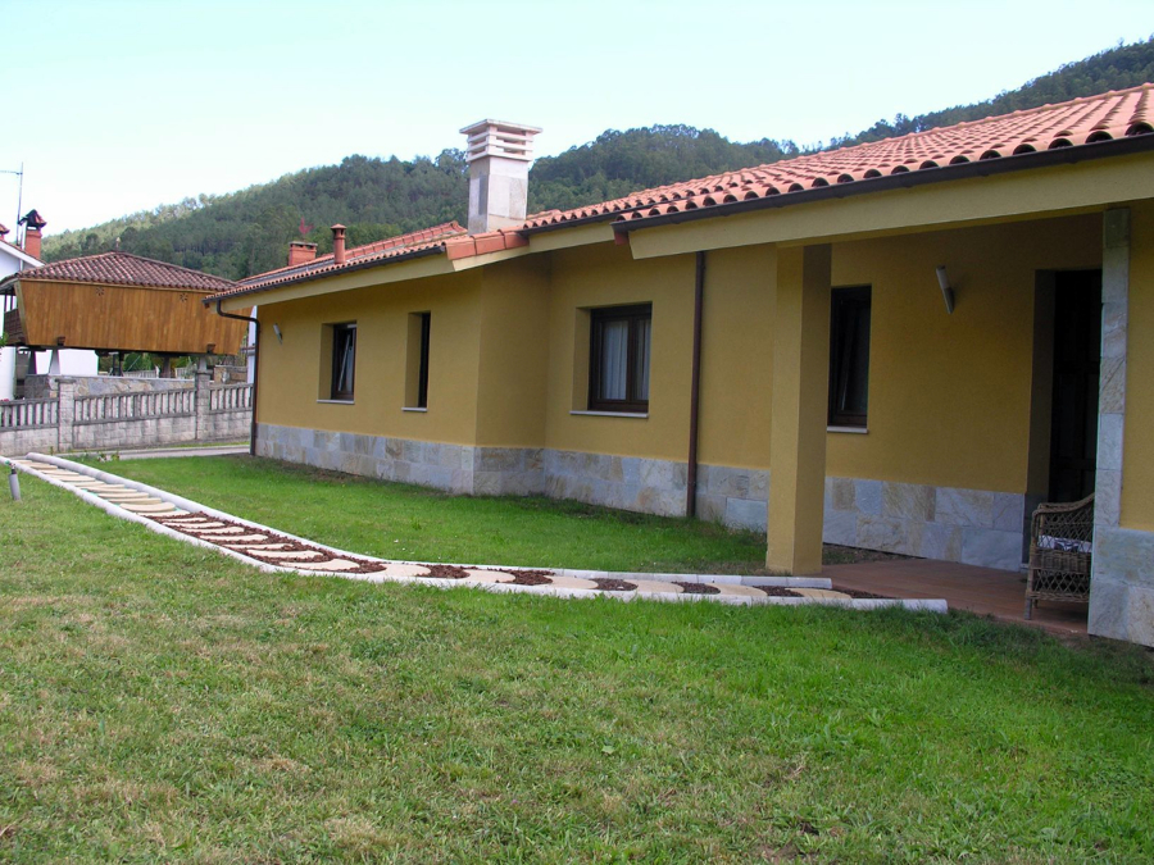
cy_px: 432
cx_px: 577
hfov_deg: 52.6
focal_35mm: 35
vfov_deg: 40.7
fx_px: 1167
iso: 50
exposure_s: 1/93.2
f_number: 4.5
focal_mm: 8.9
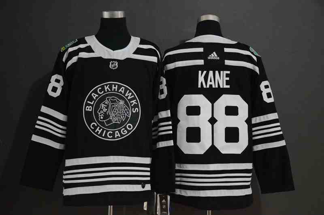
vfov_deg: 23.7
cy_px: 108
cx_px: 162
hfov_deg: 35.1
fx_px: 512
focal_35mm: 57
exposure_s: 1/60
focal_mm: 38
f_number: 4.2
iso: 4000
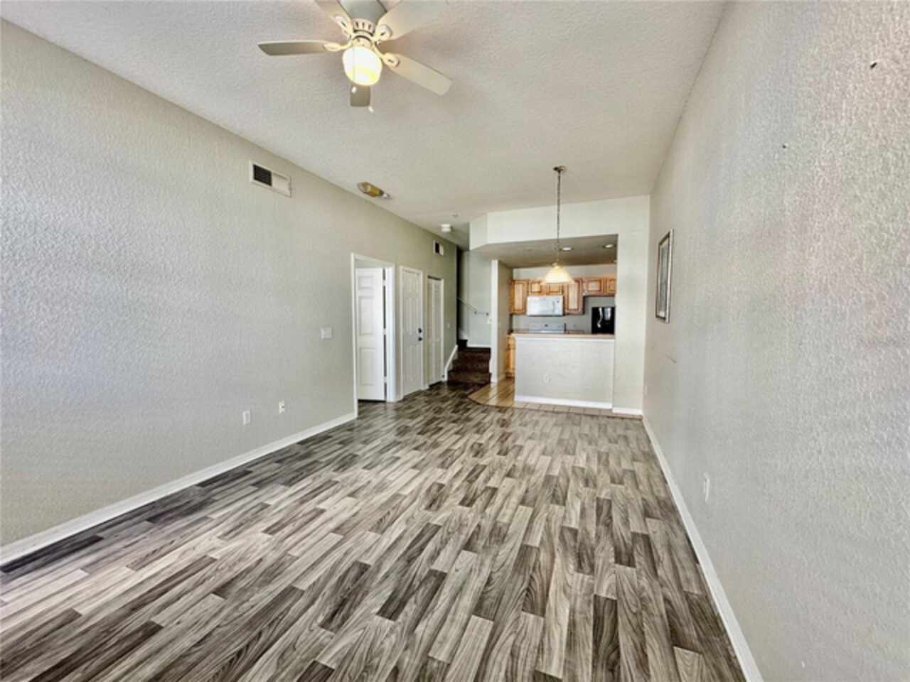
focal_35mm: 14
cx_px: 455
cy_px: 341
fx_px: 368
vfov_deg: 85.7
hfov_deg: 102.1
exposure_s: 1/120
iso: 125
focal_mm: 2.22
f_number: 2.2
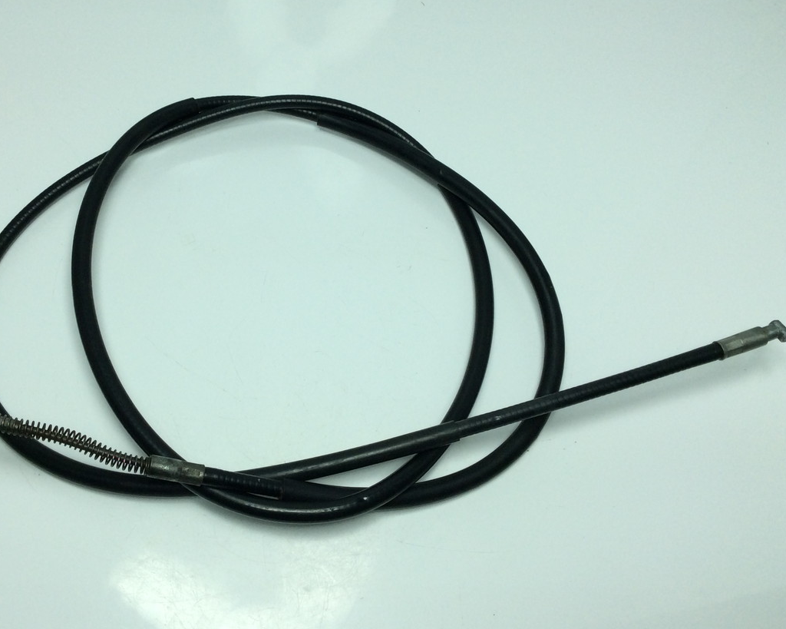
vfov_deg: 38.2
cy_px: 283
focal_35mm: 39
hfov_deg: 46.5
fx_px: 907
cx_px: 309
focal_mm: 3.3
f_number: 2.4
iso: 32
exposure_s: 1/578
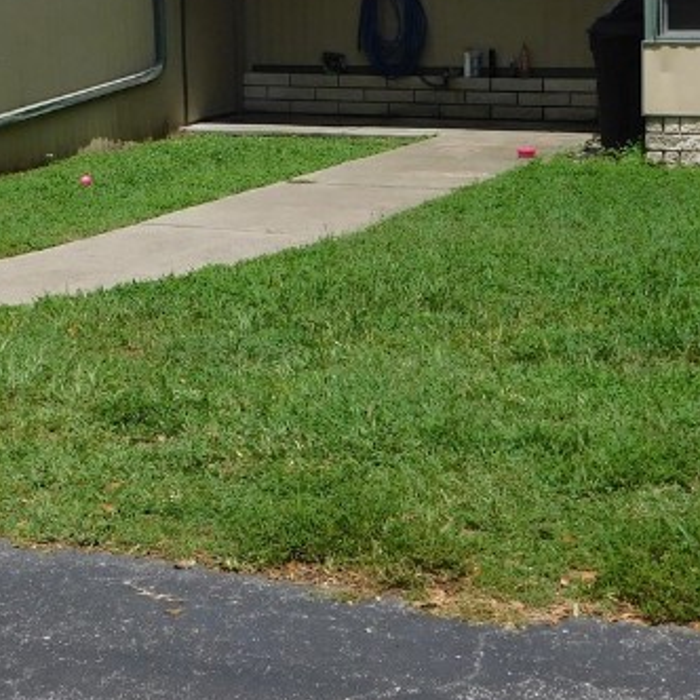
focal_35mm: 98
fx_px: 2242
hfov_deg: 17.6
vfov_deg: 17.4
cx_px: 145
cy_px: 36
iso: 125
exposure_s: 1/500
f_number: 7
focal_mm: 6.3
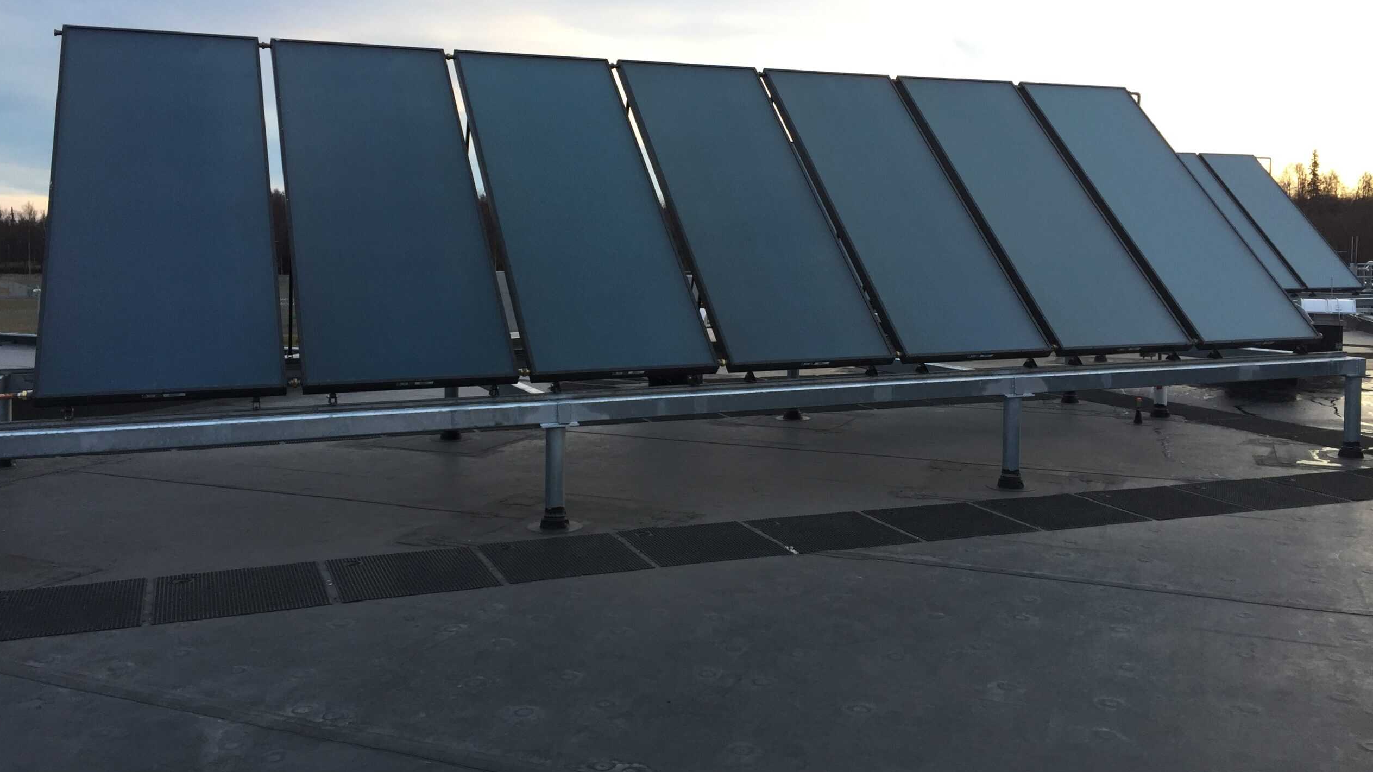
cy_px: 301
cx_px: 678
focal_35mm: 32
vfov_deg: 36.5
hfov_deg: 61.0
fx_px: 1165
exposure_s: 1/60
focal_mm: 4.15
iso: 40
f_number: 2.2
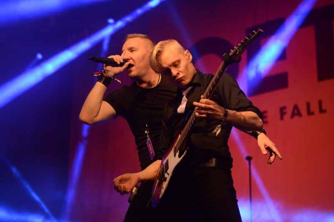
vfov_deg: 18.1
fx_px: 694
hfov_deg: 27.0
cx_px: 167
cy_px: 111
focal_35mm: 75
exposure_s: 1/1000
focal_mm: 50
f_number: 1.8
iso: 500
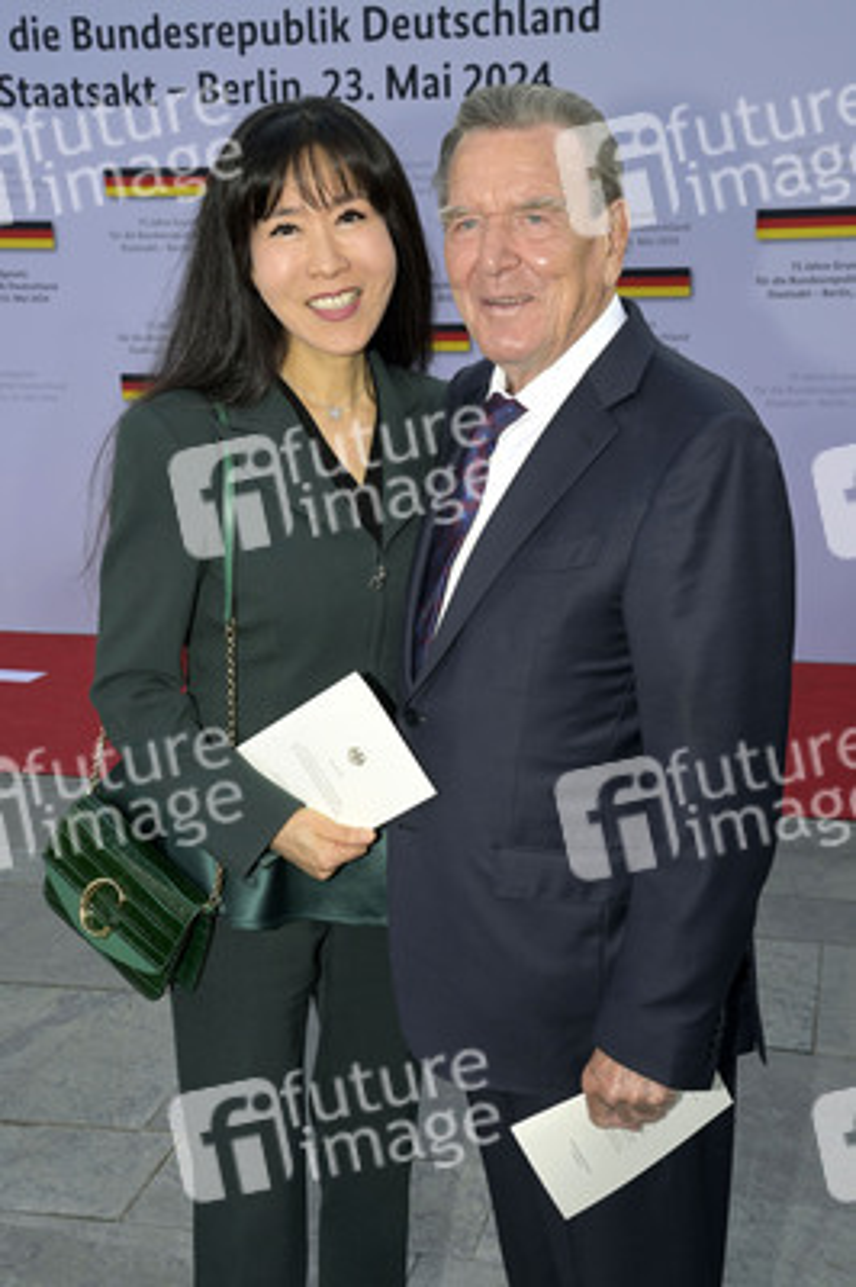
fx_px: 1786
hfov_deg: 26.9
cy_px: 644
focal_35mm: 50
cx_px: 428
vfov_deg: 39.6
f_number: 11
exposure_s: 1/250
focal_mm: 50
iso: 400
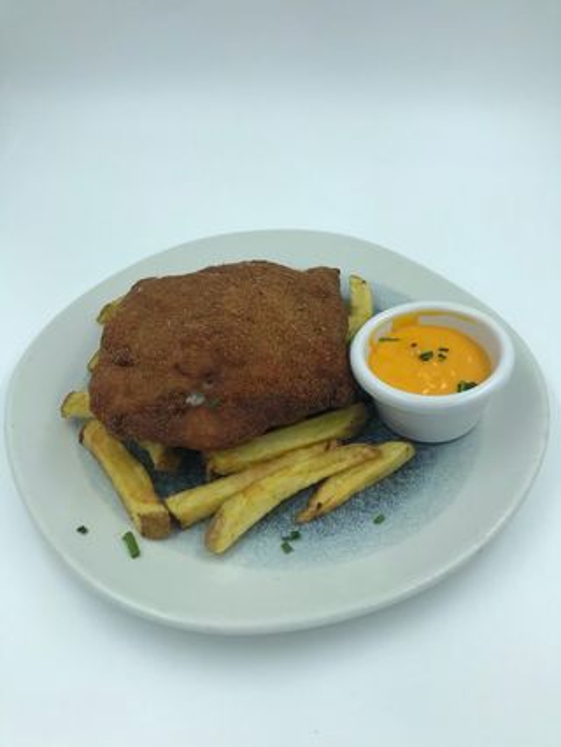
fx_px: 604
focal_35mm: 28
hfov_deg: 49.8
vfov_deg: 63.4
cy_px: 374
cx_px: 280
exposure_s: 1/736
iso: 20
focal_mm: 3.99
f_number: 1.8
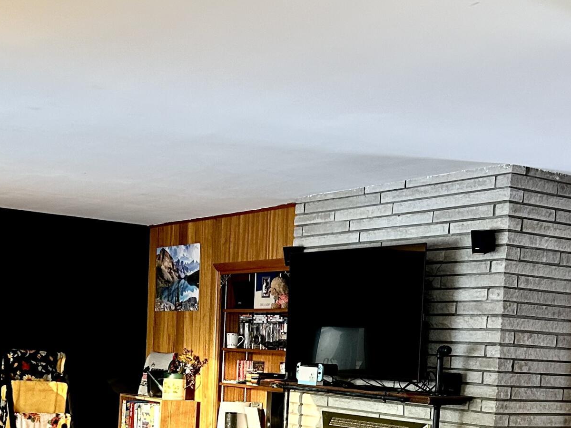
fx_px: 1072
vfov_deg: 21.8
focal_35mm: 65
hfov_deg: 29.8
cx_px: 304
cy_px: 427
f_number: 1.5
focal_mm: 5.7
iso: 200
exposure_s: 1/60
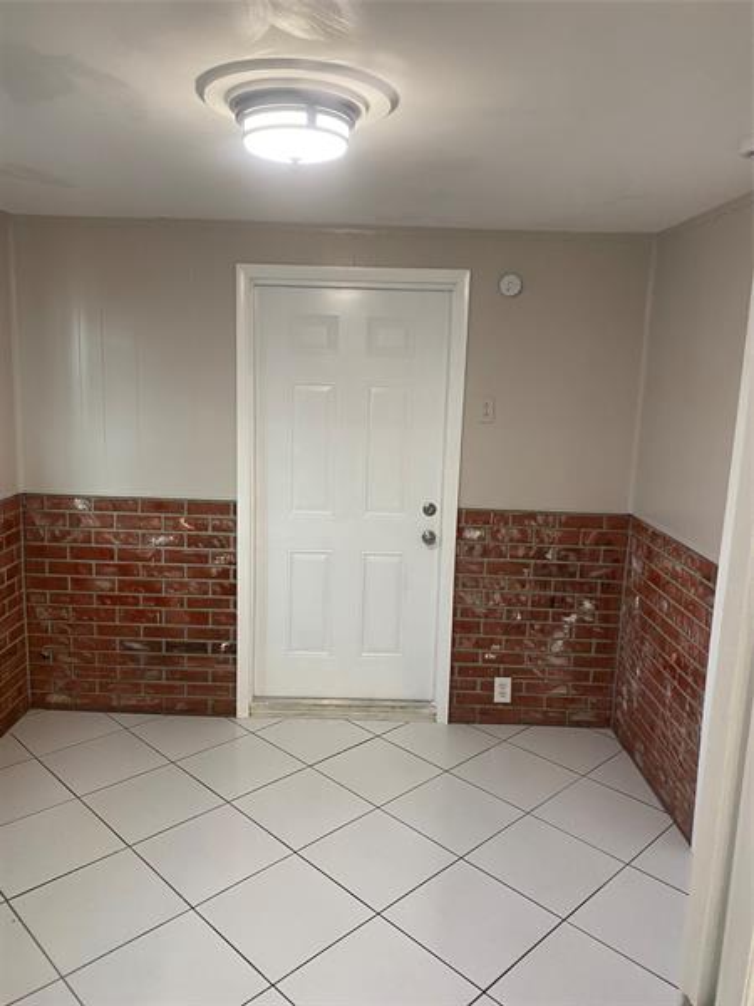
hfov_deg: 53.1
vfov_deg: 67.3
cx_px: 377
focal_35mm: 26
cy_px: 503
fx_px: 755
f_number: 1.8
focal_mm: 4.25
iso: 125
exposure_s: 1/60
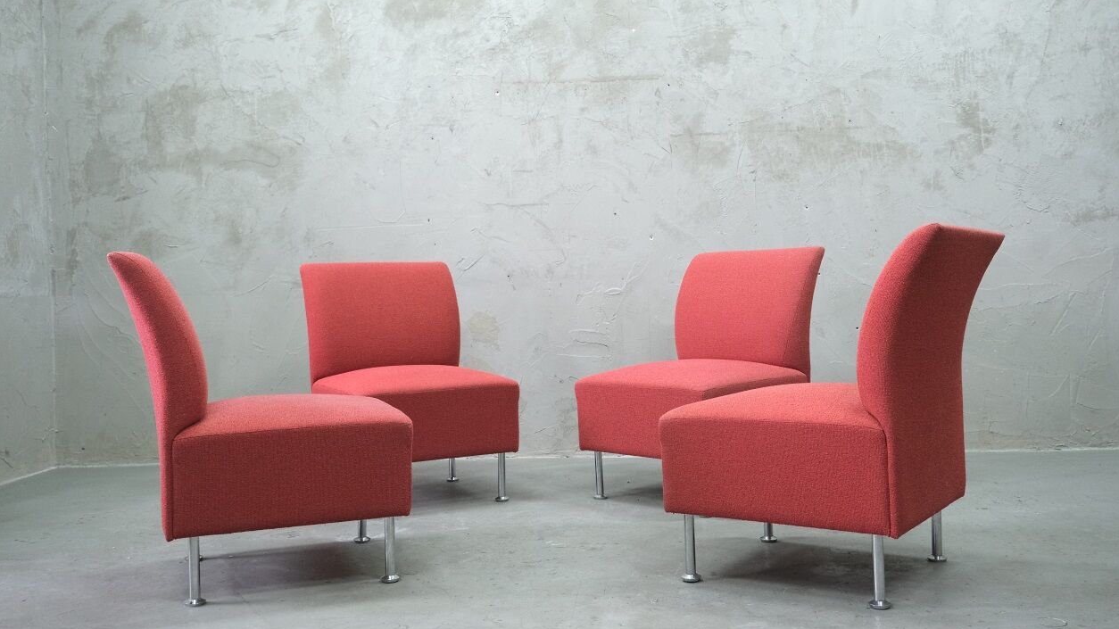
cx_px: 567
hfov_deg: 58.0
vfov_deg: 34.6
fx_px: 1009
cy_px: 276
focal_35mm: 34
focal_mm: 21.2
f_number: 4
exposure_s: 1/30
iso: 1600
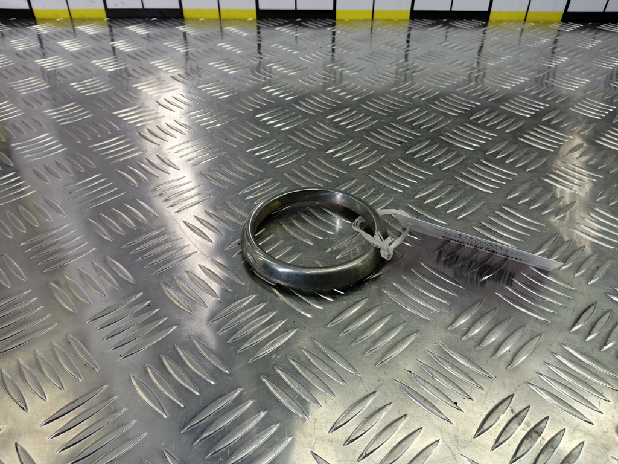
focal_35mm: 23
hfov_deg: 73.9
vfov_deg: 58.9
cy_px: 232
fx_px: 411
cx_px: 309
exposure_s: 1/50
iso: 79
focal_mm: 4.11
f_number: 1.6
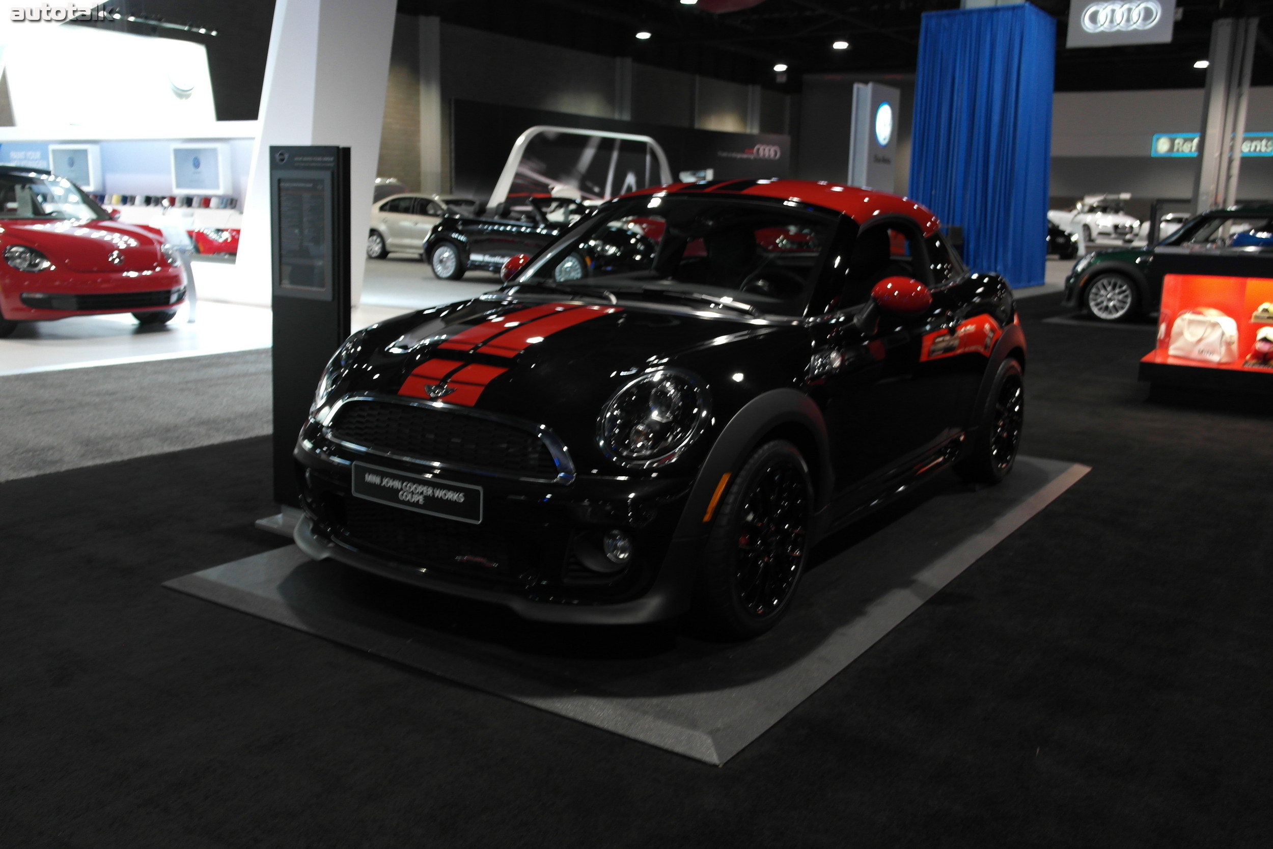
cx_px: 636
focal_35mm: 30
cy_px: 424
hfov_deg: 61.9
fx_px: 1061
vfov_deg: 43.6
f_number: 3.5
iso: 400
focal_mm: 20
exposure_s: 1/25
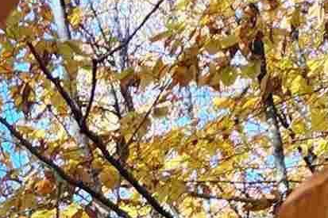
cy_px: 904
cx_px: -413
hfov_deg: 10.3
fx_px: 1621
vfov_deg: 6.2
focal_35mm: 178
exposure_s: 1/180
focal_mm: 5.4
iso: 32
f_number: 1.8
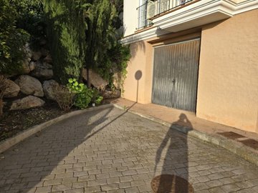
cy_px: 96
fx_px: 171
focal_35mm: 23
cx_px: 129
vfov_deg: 58.9
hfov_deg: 73.9
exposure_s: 1/521
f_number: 1.7
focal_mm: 6.3
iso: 12
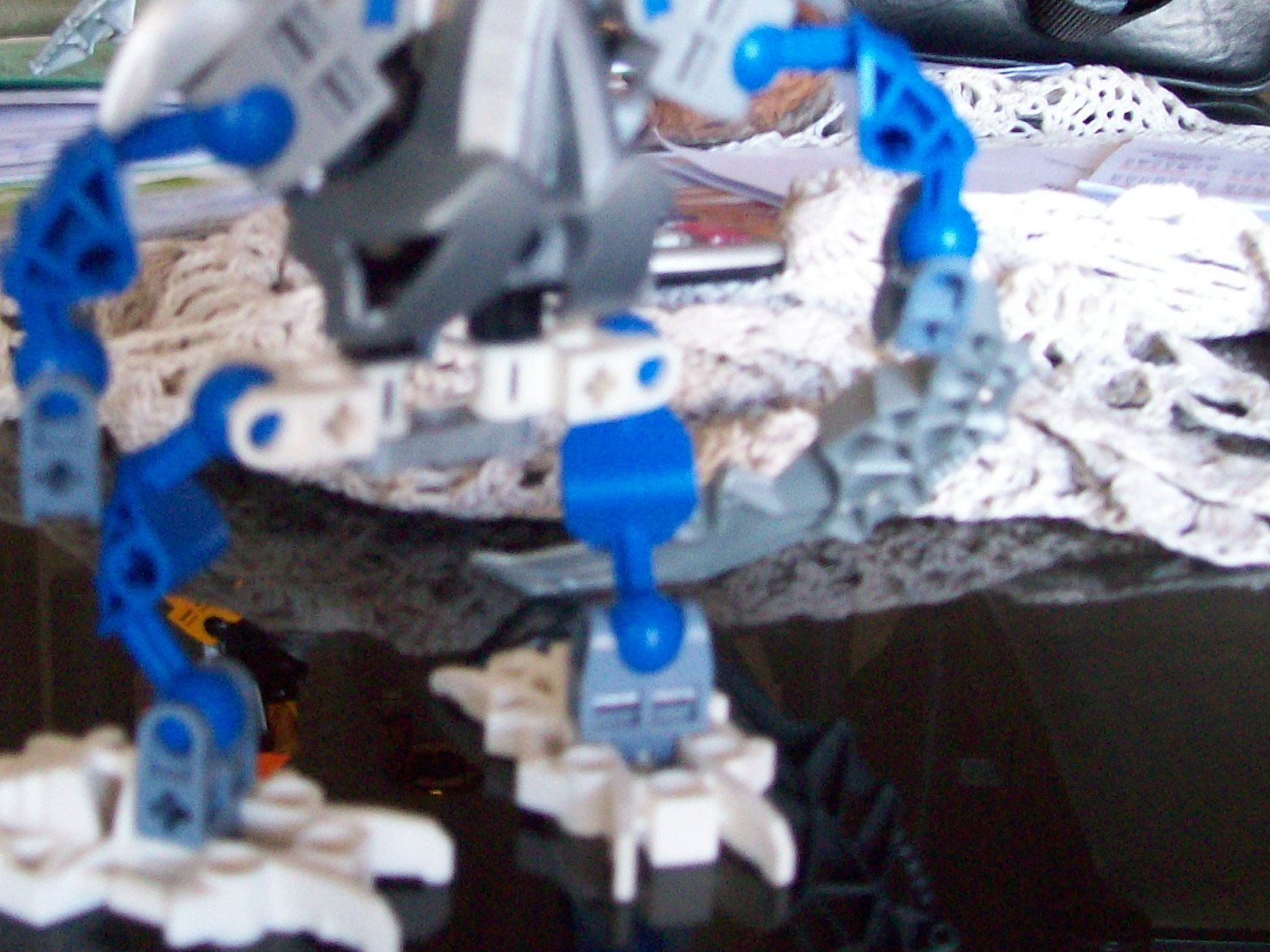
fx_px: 2055
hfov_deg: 34.1
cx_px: 440
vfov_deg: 25.8
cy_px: 231
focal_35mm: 56
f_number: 2.7
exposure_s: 1/12.8
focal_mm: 6
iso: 160
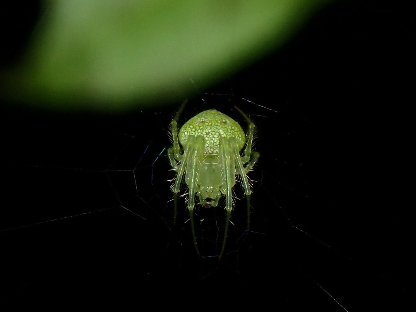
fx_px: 1202
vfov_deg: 14.8
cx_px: 208
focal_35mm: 100
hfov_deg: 19.6
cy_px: 156
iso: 200
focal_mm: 18
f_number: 6.3
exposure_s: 1/200
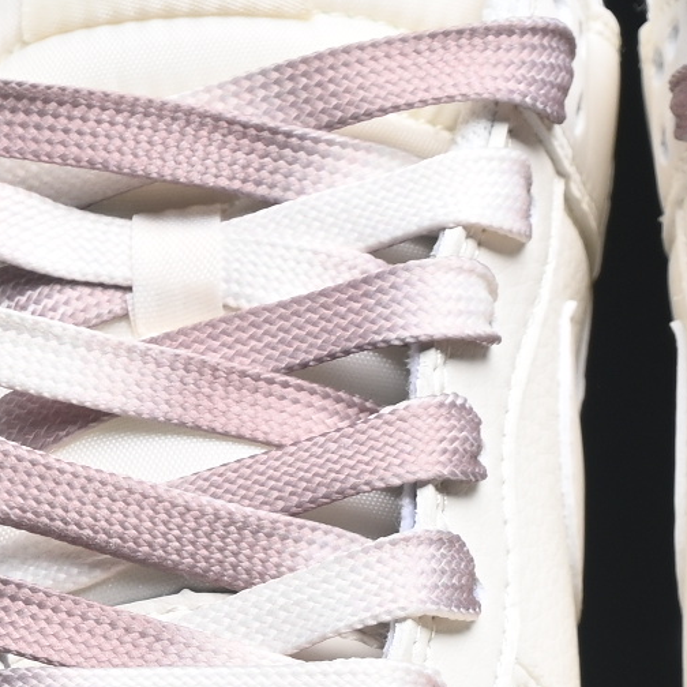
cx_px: 686
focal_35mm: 352
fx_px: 7904
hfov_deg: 5.0
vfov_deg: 5.0
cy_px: 837
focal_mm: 50
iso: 160
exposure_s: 1/60
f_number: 6.3
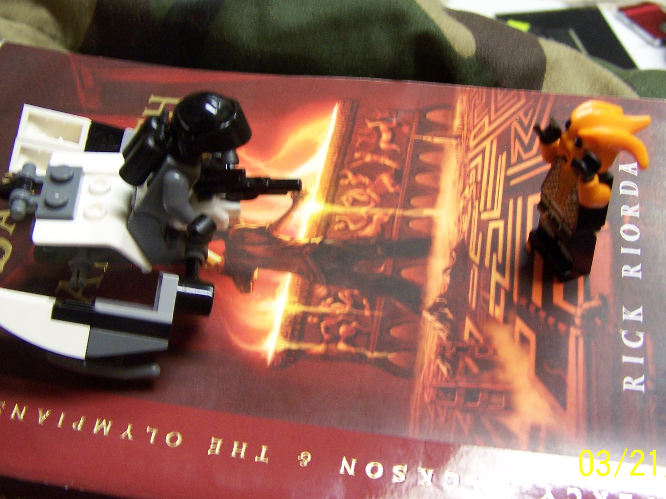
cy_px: 222
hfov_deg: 38.2
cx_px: 357
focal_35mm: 50
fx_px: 962
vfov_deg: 29.1
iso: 140
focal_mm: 6.3
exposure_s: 1/15
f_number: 2.8
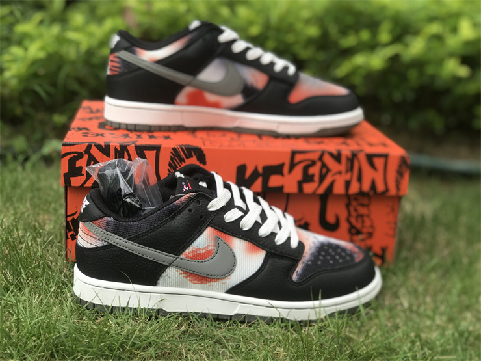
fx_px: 792
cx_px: 240
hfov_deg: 33.8
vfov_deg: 25.7
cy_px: 180
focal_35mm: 57
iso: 20
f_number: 2.8
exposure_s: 1/163
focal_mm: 6.6
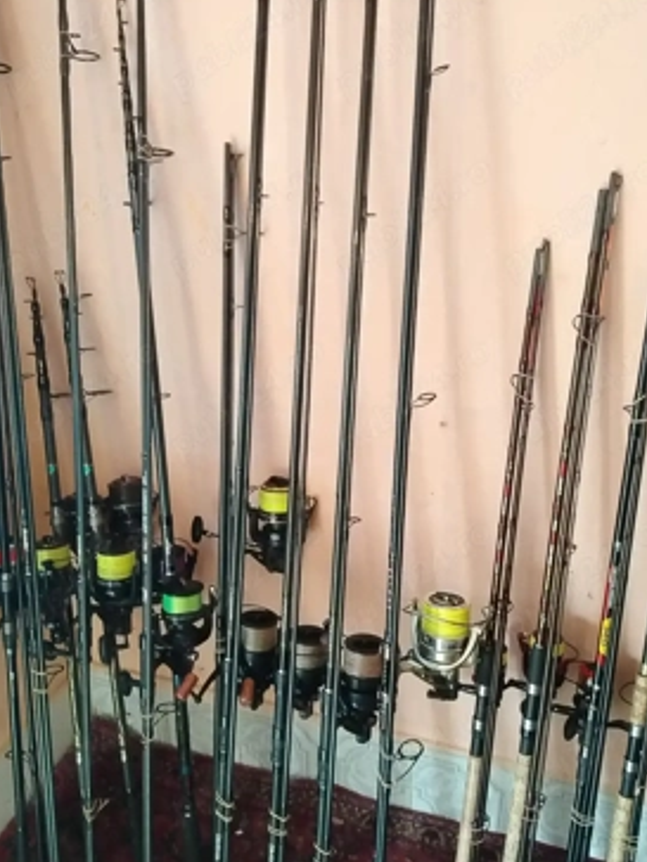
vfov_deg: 55.3
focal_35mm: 33
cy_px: 438
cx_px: 329
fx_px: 822
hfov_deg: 42.9
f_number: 1.75
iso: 1996
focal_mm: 5.25
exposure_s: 1/20
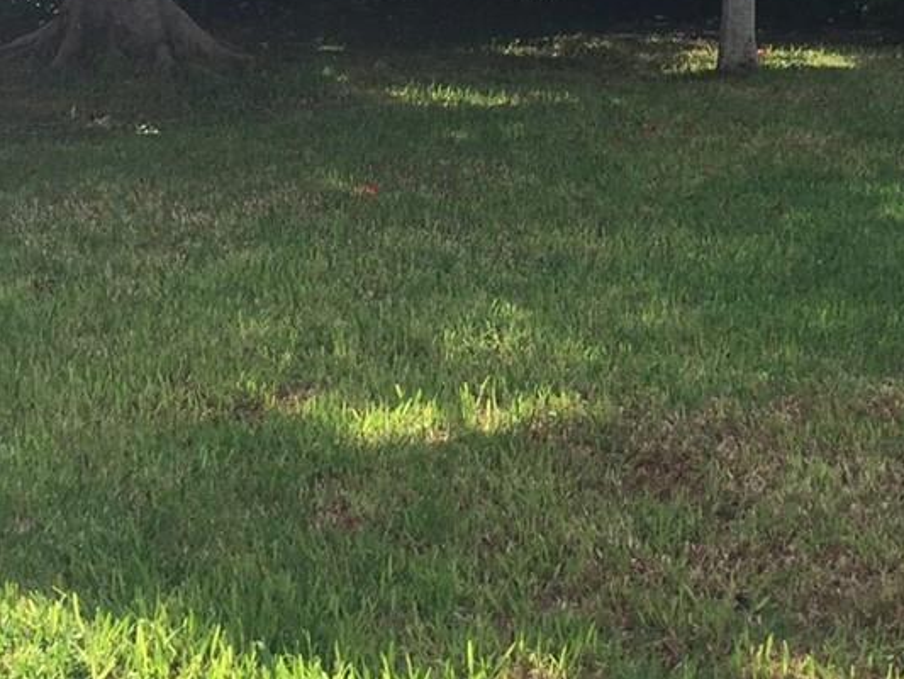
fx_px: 2273
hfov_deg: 22.2
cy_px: 70
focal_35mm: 87
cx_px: 704
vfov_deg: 16.8
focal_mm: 4.15
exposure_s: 1/920
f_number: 2.2
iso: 32
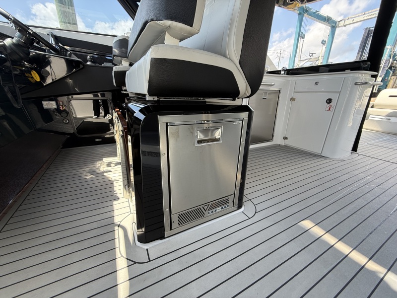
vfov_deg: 85.7
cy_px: 149
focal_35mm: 14
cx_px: 198
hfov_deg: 102.1
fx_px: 161
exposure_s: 1/166
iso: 64
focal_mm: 2.22
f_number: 2.2
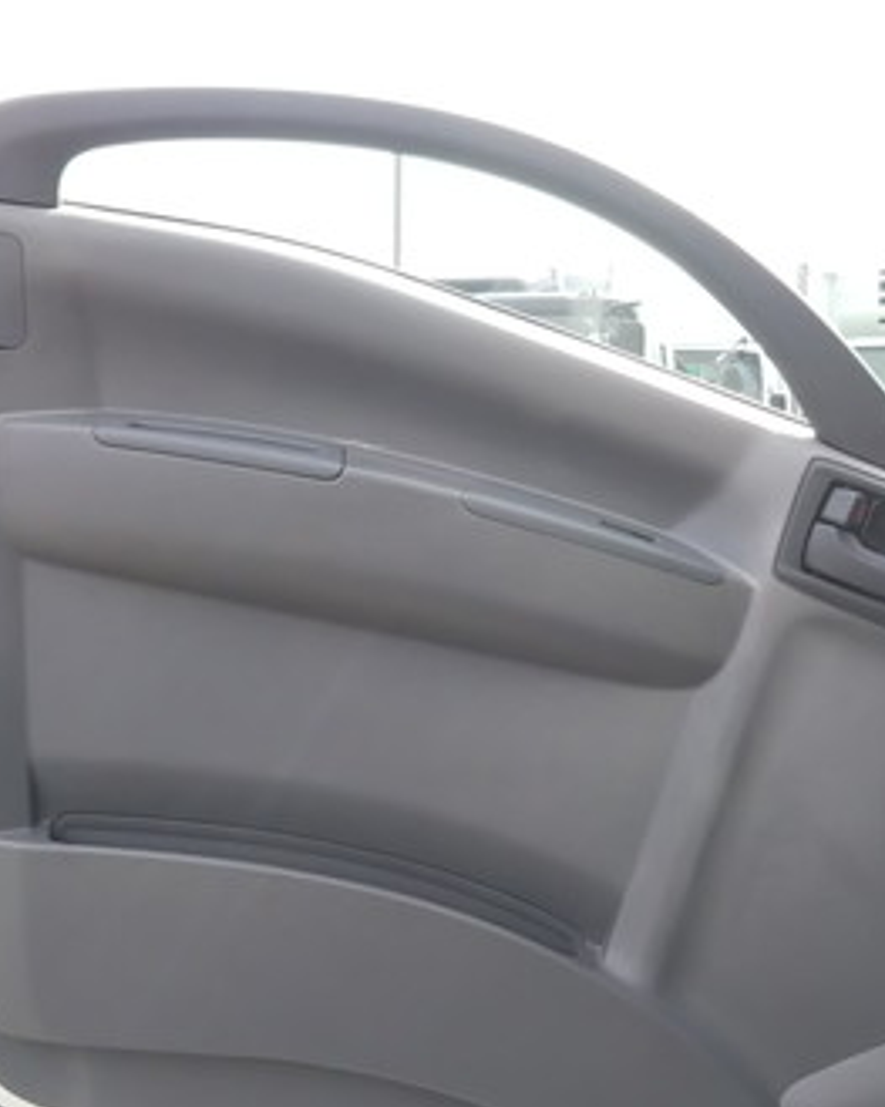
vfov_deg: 32.7
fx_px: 1867
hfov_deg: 26.4
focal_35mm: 57
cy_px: 757
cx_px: 633
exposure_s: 1/276
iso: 20
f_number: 2.2
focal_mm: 4
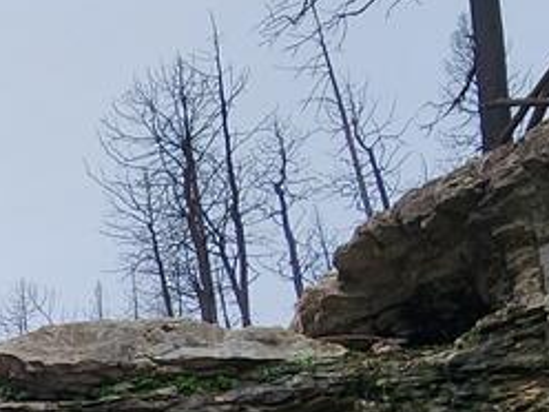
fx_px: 1110
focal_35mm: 70
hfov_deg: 24.4
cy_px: 518
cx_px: -157
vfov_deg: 19.5
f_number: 2.2
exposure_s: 1/434
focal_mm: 2.2
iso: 50
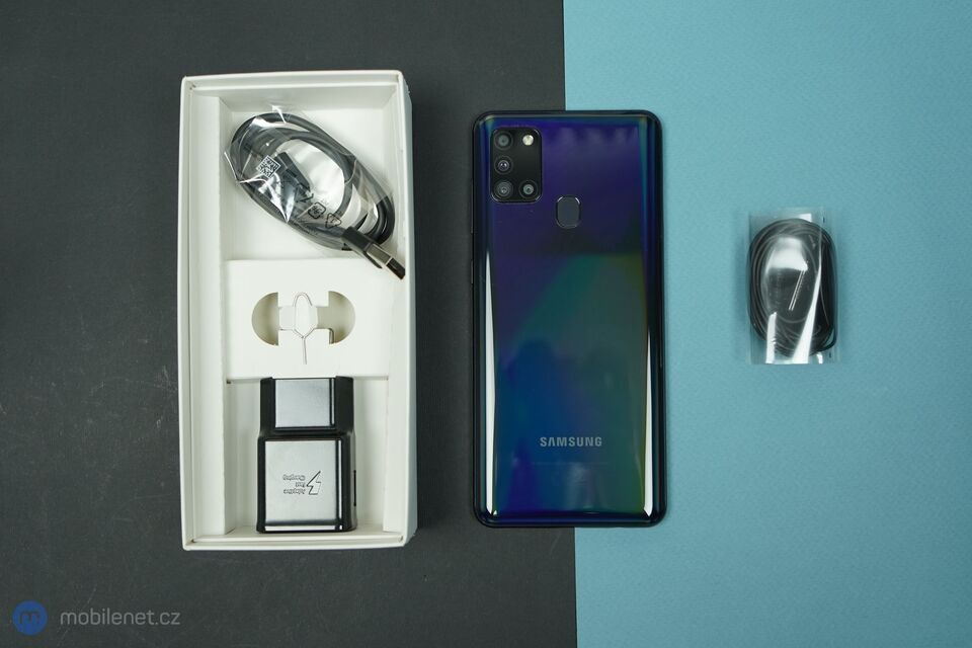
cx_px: 486
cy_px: 324
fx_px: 810
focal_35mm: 30
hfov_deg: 61.9
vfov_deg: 43.6
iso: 500
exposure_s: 1/160
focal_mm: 30
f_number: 4
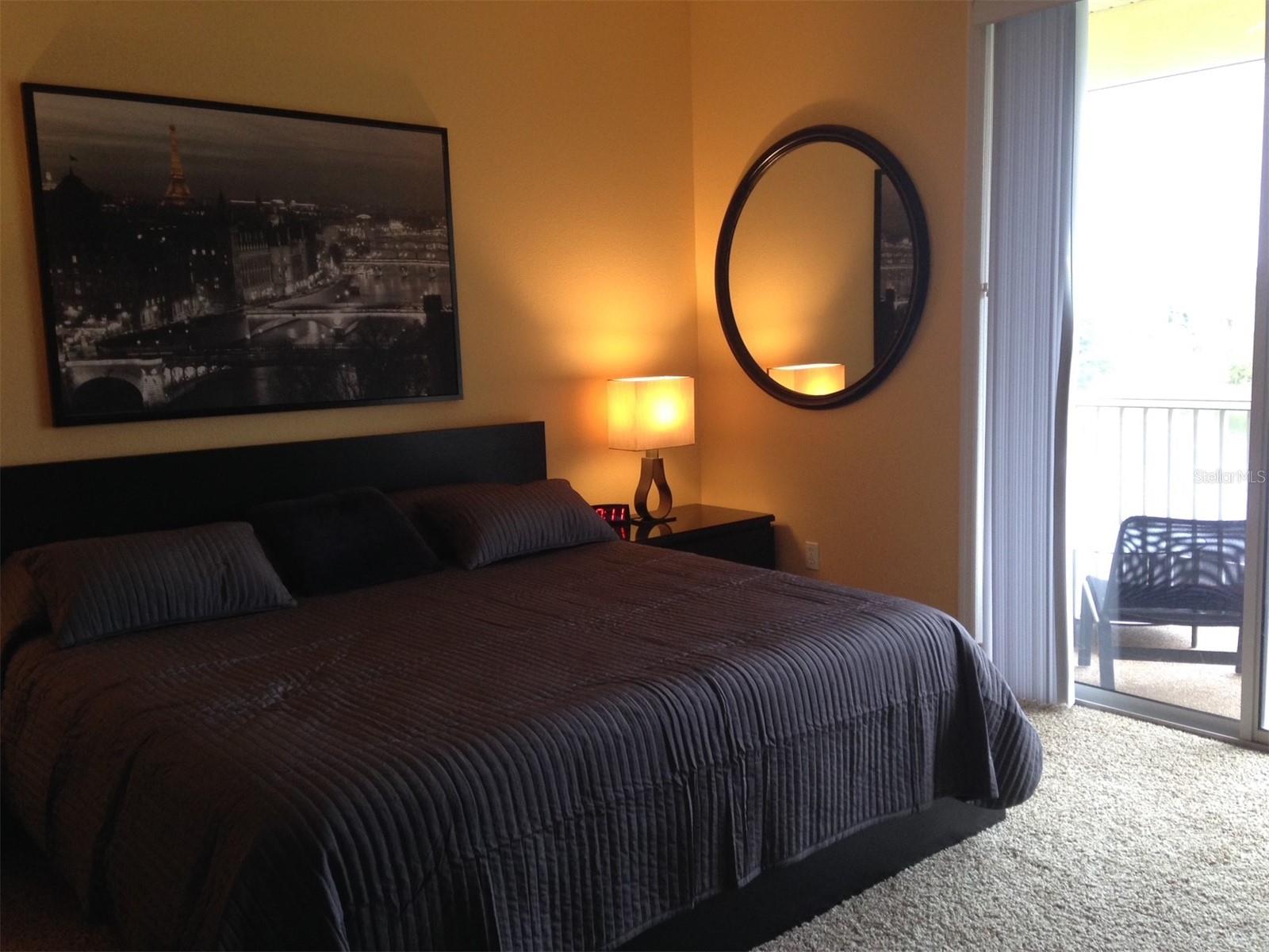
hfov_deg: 55.4
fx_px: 1210
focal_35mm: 33
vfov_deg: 42.9
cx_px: 634
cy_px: 476
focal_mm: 4.12
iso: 125
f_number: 2.4
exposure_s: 1/20
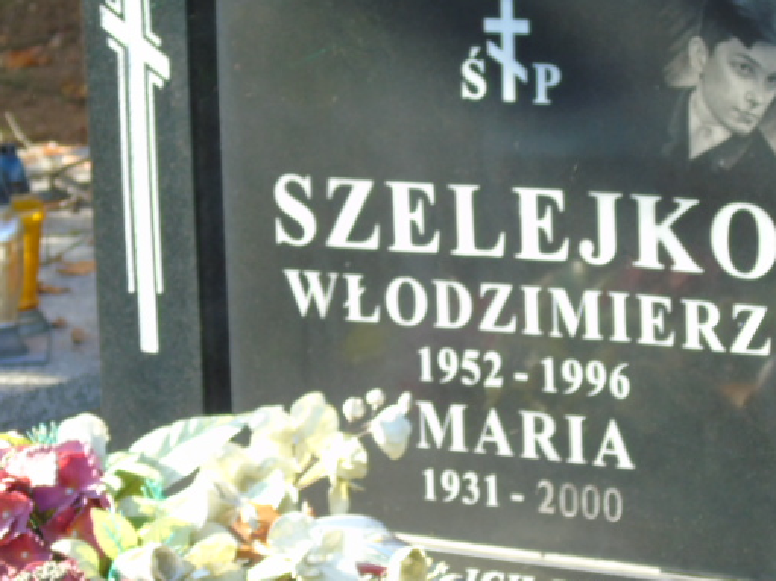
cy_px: 264
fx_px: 3989
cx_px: 440
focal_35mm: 178
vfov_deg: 8.3
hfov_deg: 11.1
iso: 160
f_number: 4.7
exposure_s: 1/125
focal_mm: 25
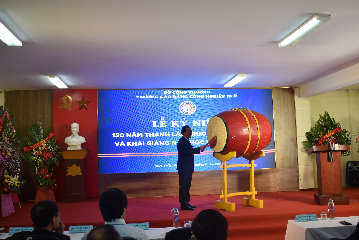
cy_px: 122
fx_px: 364
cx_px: 173
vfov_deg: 36.4
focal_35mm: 37
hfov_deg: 52.4
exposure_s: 1/60
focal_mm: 23
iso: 400
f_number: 5
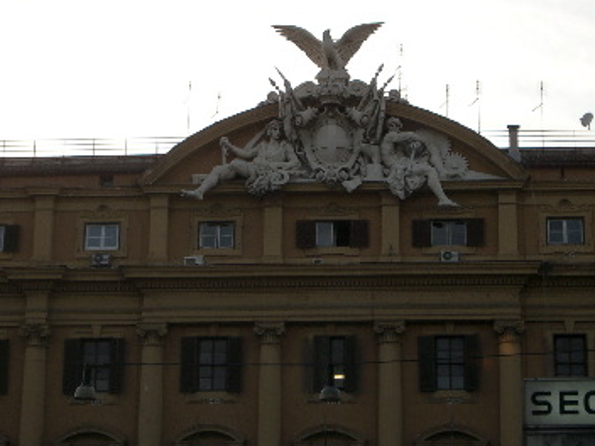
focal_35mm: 105
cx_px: 338
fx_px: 1805
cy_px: 183
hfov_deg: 18.7
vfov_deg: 14.1
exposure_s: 1/200
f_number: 4.4
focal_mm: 14.6
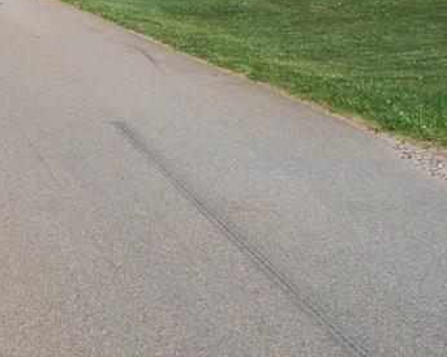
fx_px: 1388
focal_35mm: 105
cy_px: -70
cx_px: -85
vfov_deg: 14.2
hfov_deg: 17.5
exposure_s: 1/400
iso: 64
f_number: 5
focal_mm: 7.54
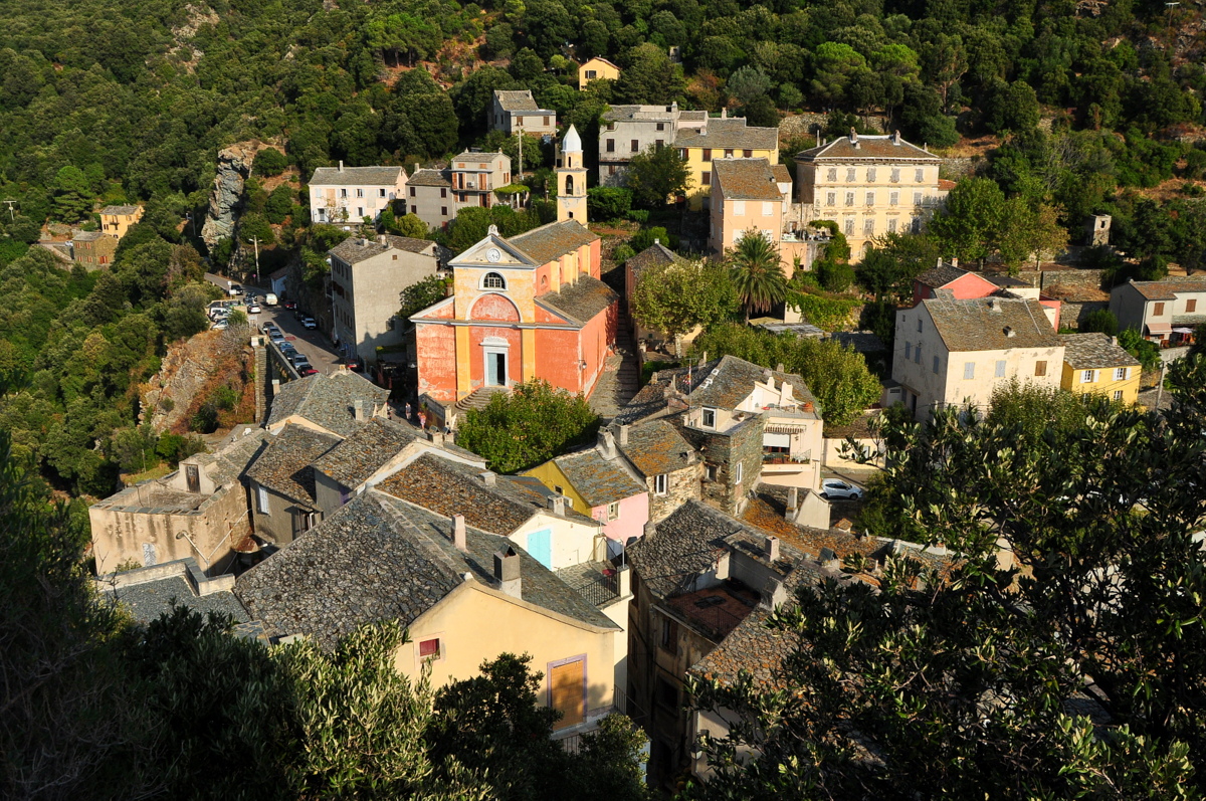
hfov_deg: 59.6
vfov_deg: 41.6
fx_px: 1054
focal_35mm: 32
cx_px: 603
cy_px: 400
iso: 400
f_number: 13
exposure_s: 1/640
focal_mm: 21
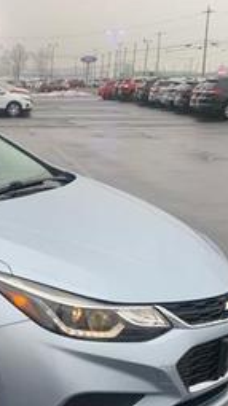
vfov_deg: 36.7
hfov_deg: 19.2
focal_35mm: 56
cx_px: -94
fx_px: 603
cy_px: 287
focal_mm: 4.25
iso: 32
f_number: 1.8
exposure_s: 1/122
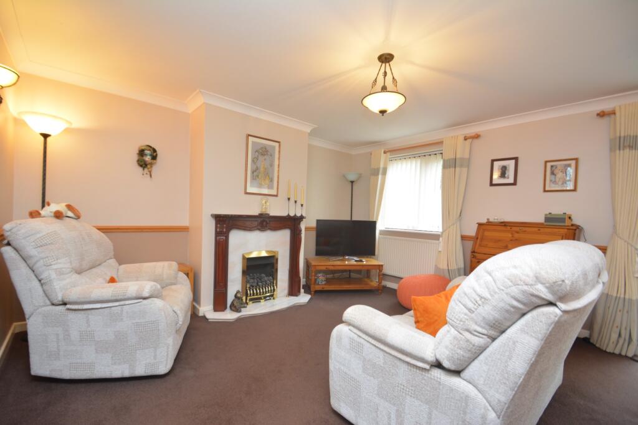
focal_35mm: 15
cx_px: 319
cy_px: 212
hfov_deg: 100.4
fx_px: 266
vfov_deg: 77.3
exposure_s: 1/60
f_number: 4
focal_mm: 10
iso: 640
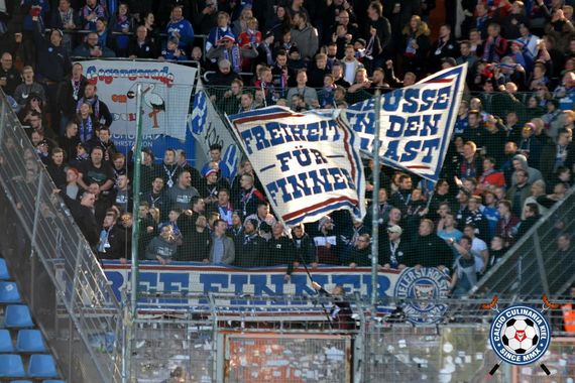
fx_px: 4791
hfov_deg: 6.9
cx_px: 288
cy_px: 192
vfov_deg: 4.6
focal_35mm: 300
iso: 400
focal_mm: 200
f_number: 2.8
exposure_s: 1/800
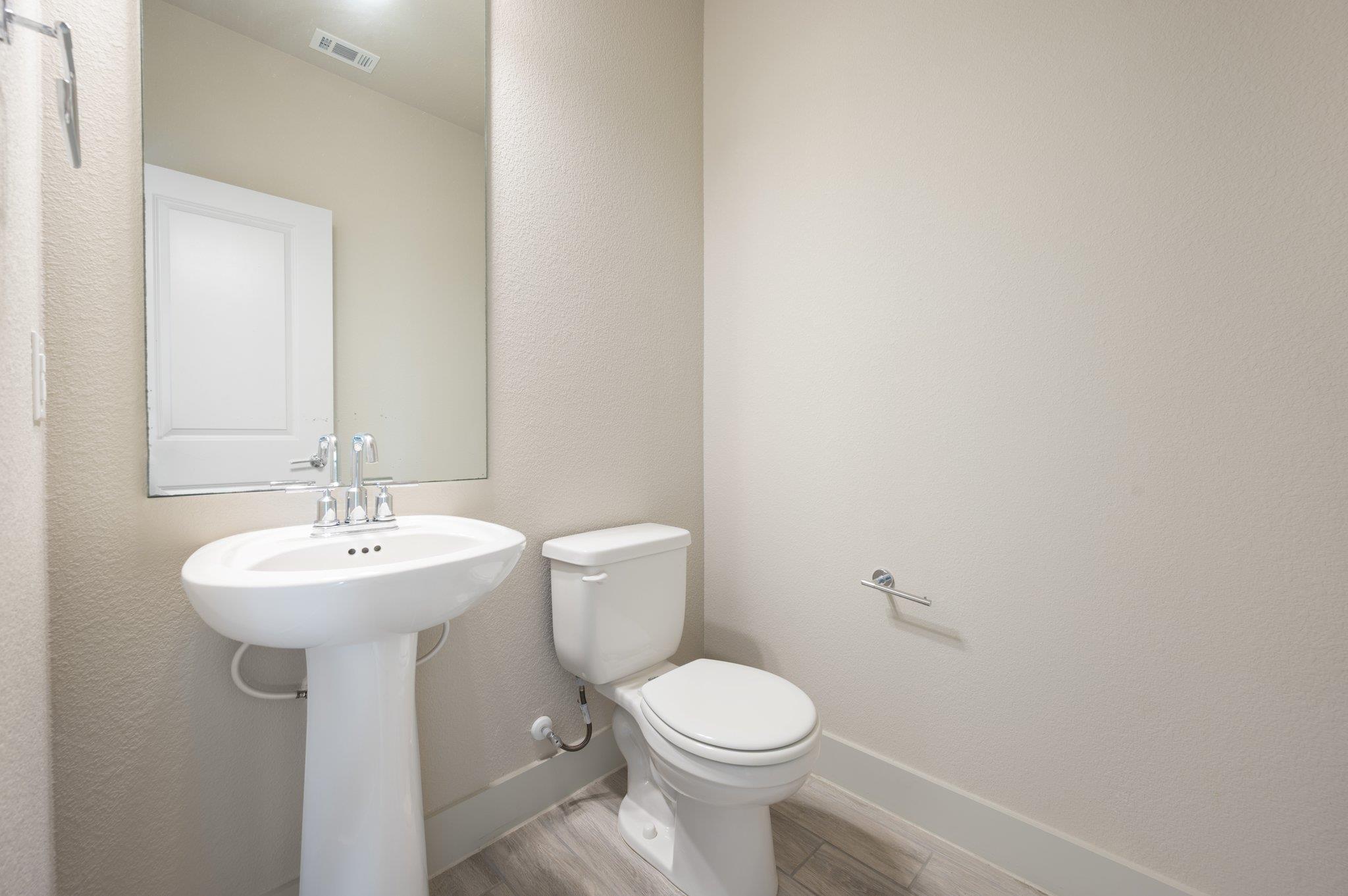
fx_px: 524
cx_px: 674
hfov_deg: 104.3
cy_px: 448
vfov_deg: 81.1
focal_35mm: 14
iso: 100
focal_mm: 14
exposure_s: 1.3
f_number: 8
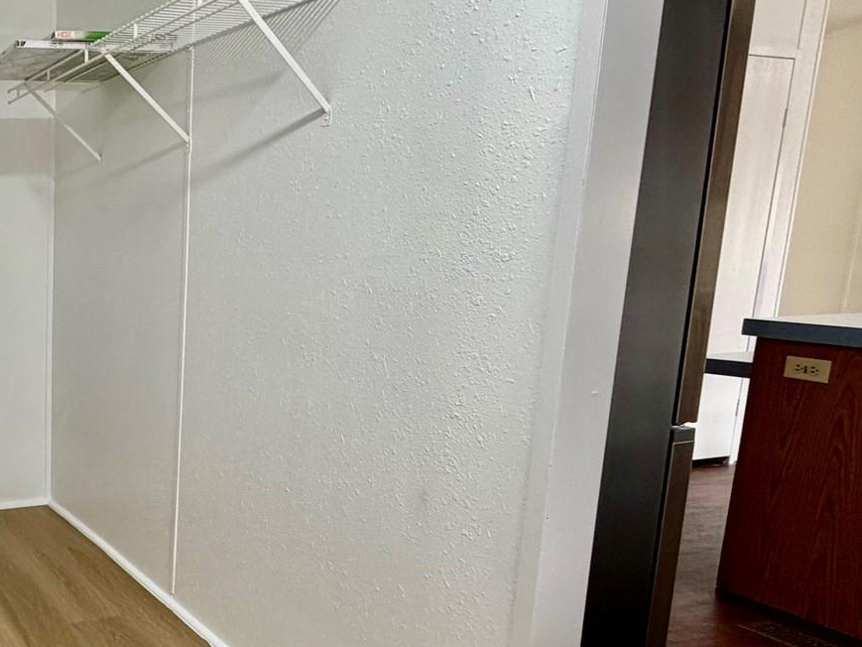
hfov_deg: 45.9
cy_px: 369
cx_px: -14
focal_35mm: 33
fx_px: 822
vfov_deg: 42.9
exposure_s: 1/60
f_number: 2.2
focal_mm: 2.22
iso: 250
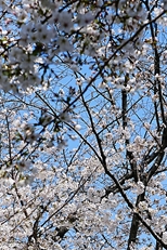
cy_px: 288
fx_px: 1155
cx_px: 66
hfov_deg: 8.3
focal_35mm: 166
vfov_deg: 12.1
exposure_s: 1/500
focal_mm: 48
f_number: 8
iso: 100
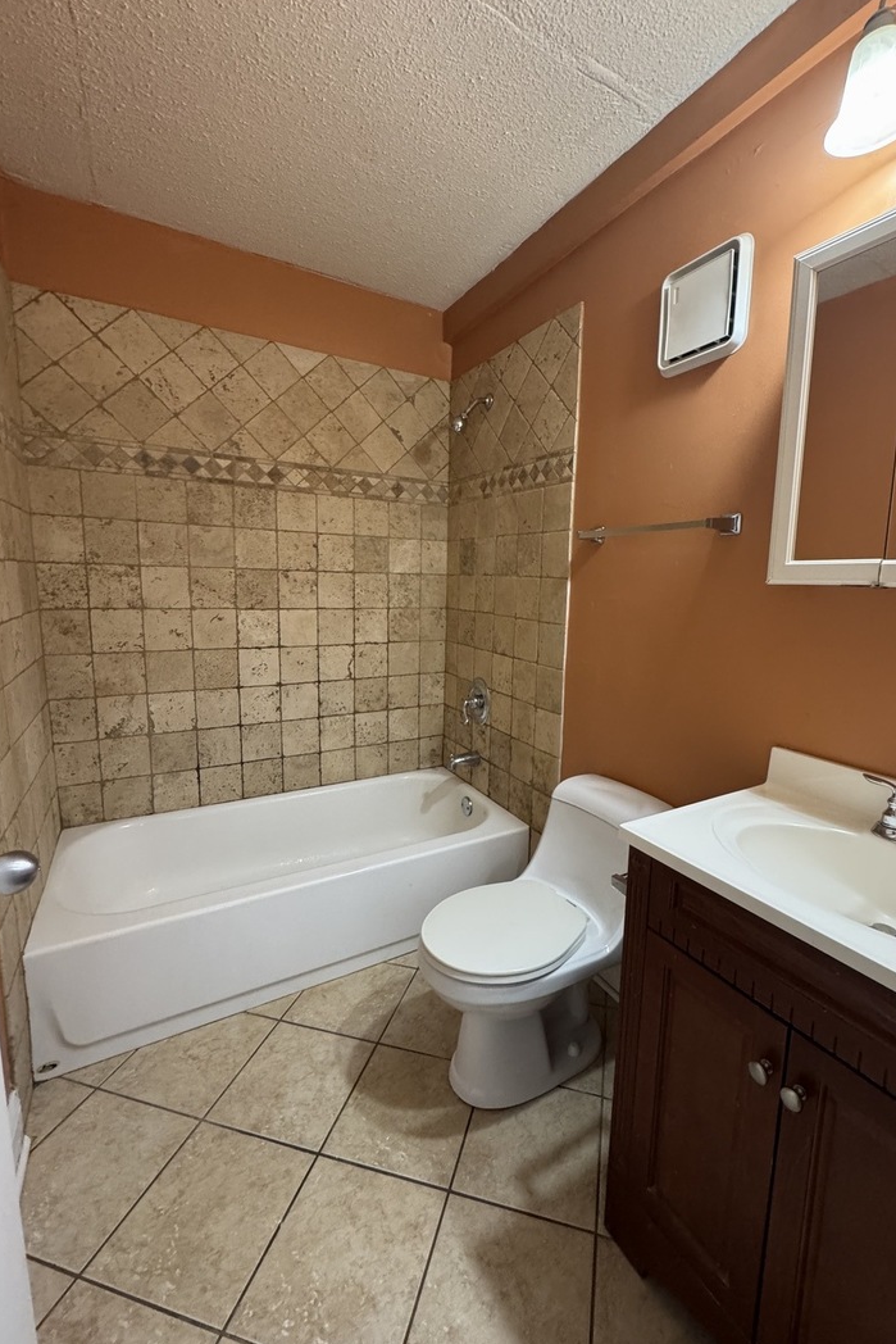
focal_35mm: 15
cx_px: 492
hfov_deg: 77.1
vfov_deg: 100.4
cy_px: 657
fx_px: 560
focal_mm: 2.22
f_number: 2.2
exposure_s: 1/60
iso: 400
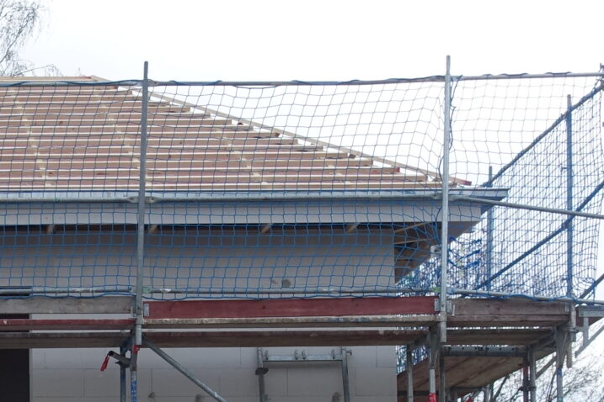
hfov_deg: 15.6
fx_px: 2097
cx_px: -163
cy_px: 504
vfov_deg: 10.7
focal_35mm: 125
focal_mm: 12.99
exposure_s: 1/80
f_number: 2.8
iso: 125
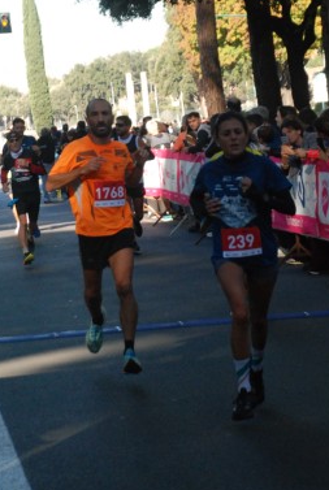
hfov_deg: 8.3
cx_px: 171
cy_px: 201
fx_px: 2279
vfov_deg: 12.3
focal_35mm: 167
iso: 1000
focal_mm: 70
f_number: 5.6
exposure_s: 1/800
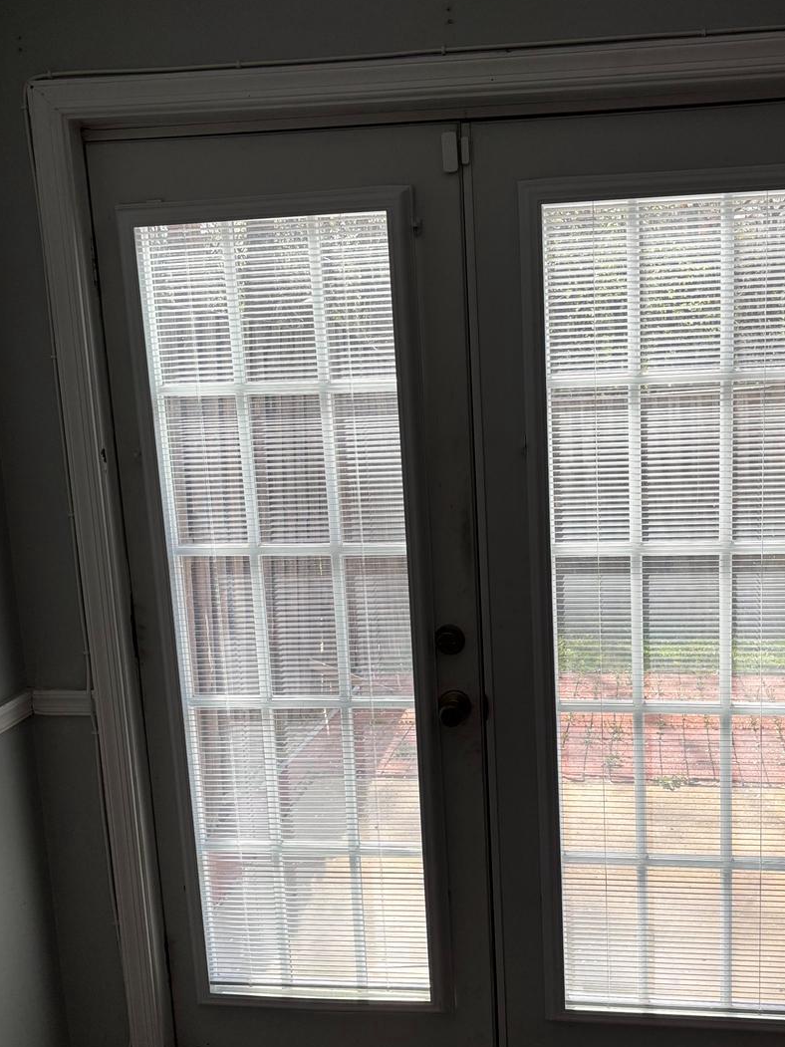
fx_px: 1149
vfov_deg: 48.9
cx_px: 489
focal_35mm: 38
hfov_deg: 37.5
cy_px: 559
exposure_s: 1/805
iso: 50
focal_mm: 5.96
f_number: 1.6
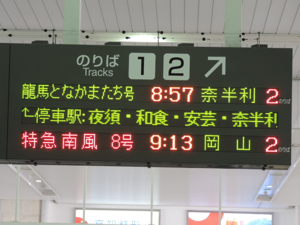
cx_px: 150
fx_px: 1170
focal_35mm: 135
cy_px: 112
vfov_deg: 11.0
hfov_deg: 14.6
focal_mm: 24
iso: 450
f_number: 4.3
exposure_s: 1/30
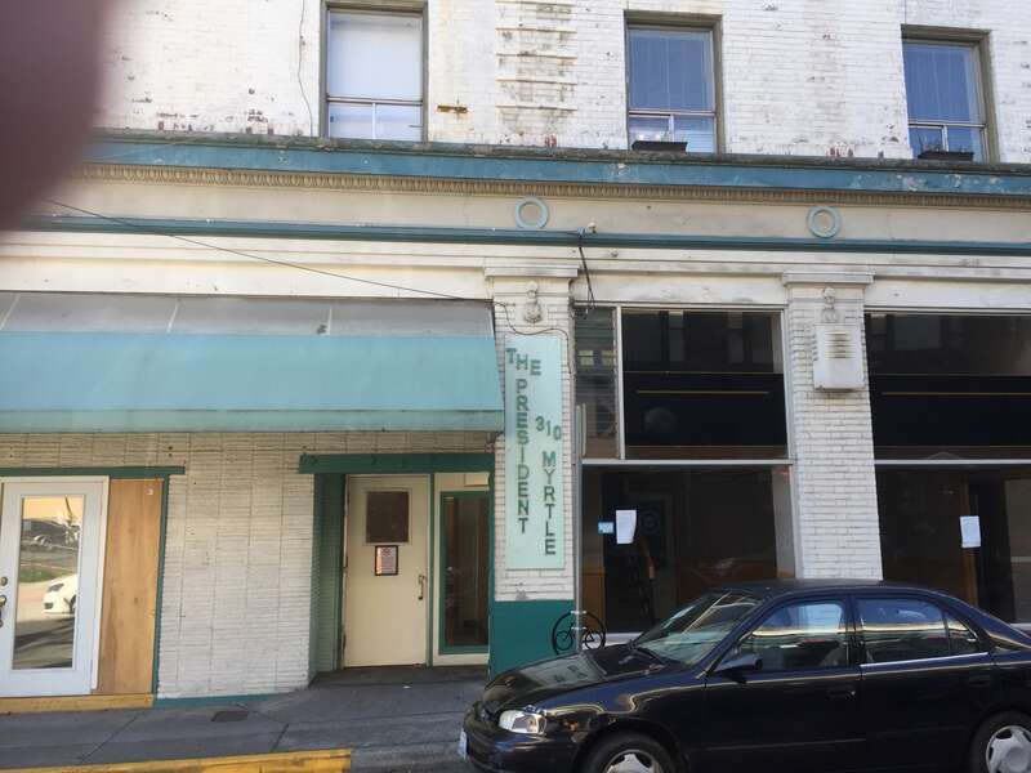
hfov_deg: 61.7
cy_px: 386
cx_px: 516
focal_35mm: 29
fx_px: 864
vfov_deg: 48.2
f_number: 2.2
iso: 32
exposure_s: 1/250
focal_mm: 4.15
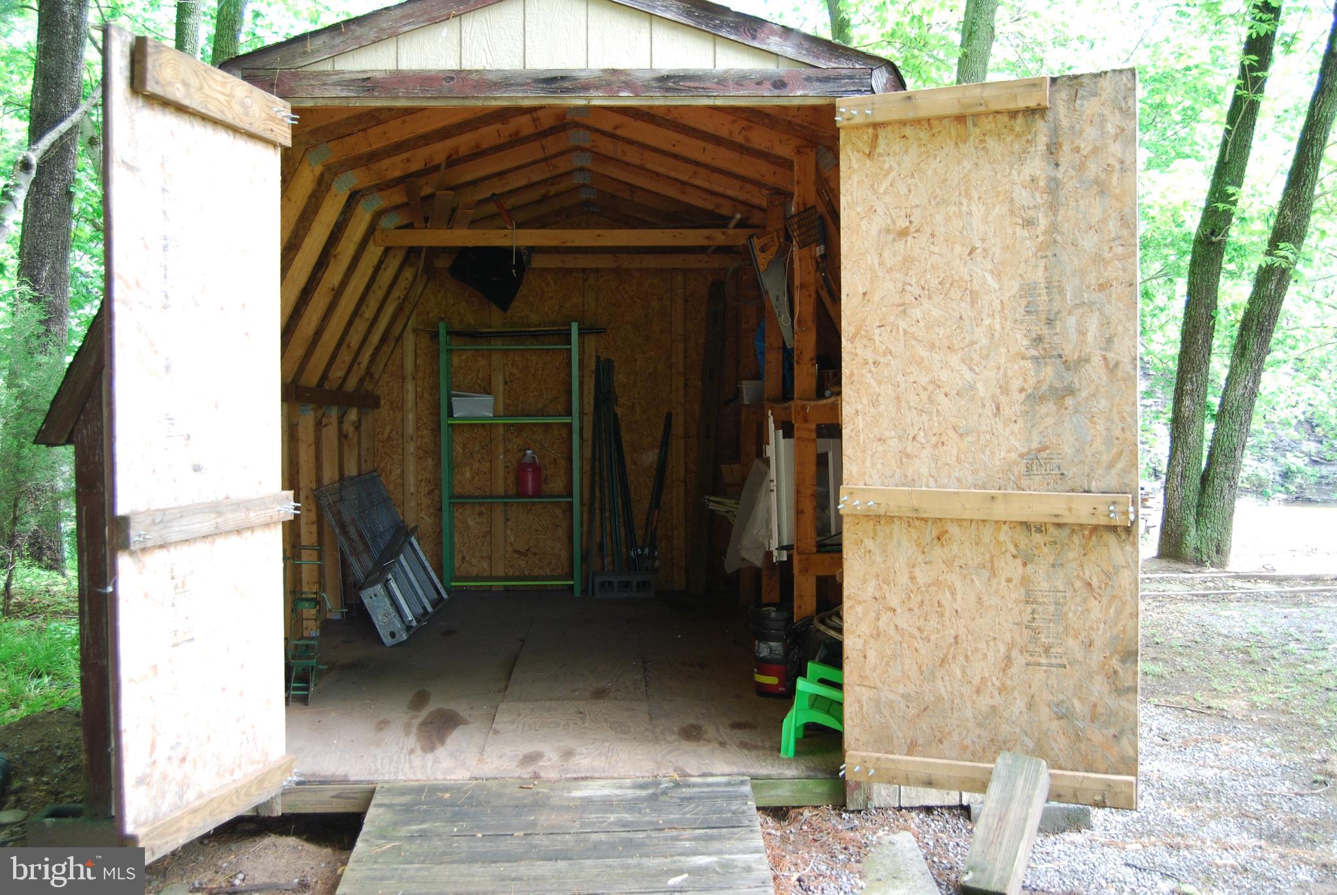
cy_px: 448
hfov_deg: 53.1
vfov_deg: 37.0
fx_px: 1338
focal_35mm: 36
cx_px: 668
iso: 220
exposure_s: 1/60
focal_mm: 24
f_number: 4
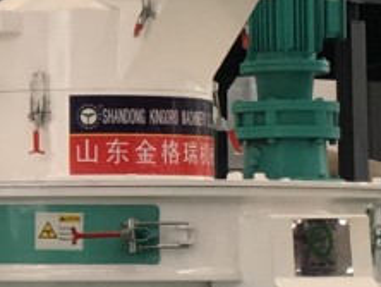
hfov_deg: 9.2
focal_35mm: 209
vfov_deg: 7.1
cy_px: 120
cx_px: -223
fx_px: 2303
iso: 40
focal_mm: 4.15
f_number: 2.2
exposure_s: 1/100
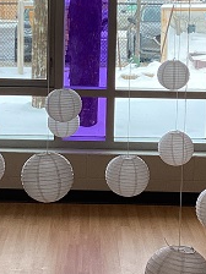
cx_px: 76
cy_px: 81
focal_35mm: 92
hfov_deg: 16.0
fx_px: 730
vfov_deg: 21.2
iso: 50
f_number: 2.4
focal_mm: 3.3
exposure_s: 1/100
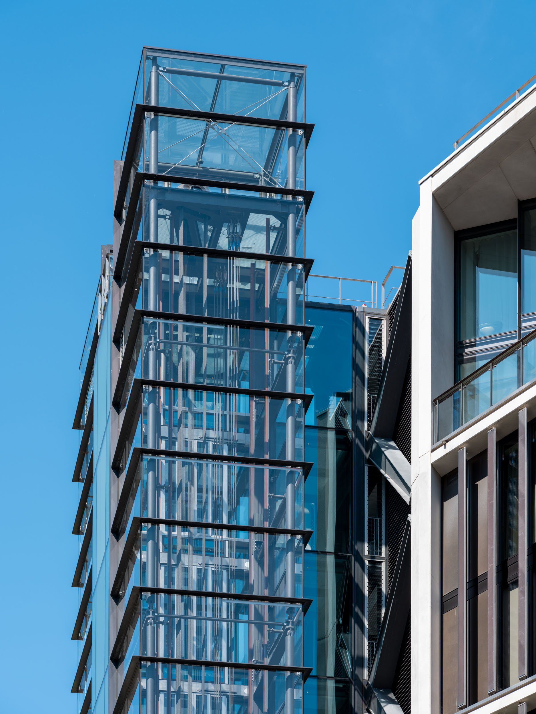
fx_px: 2333
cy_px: 357
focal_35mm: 113
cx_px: 268
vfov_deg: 17.4
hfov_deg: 13.1
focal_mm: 142.7
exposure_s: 1/105
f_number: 11
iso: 200
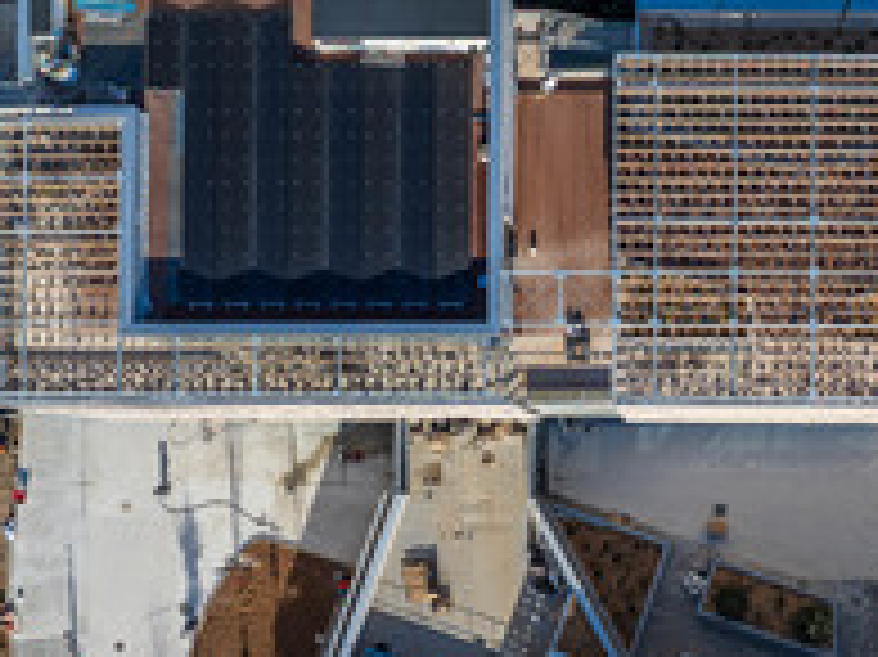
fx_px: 1166
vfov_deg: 31.0
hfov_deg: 40.1
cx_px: 664
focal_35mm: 46
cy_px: 486
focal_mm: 12.3
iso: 100
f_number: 4
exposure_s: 1/60
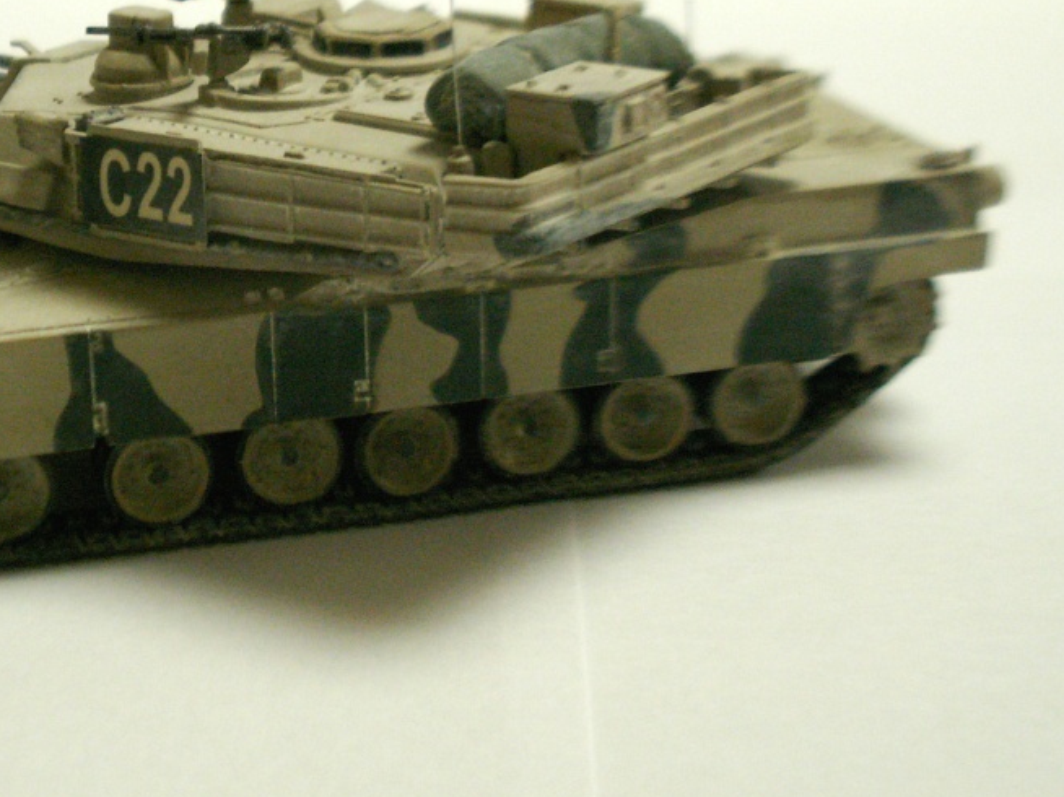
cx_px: 322
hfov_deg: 23.4
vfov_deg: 17.7
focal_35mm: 83
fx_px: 2550
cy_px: 246
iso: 160
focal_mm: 8.8
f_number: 3.2
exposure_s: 1/15
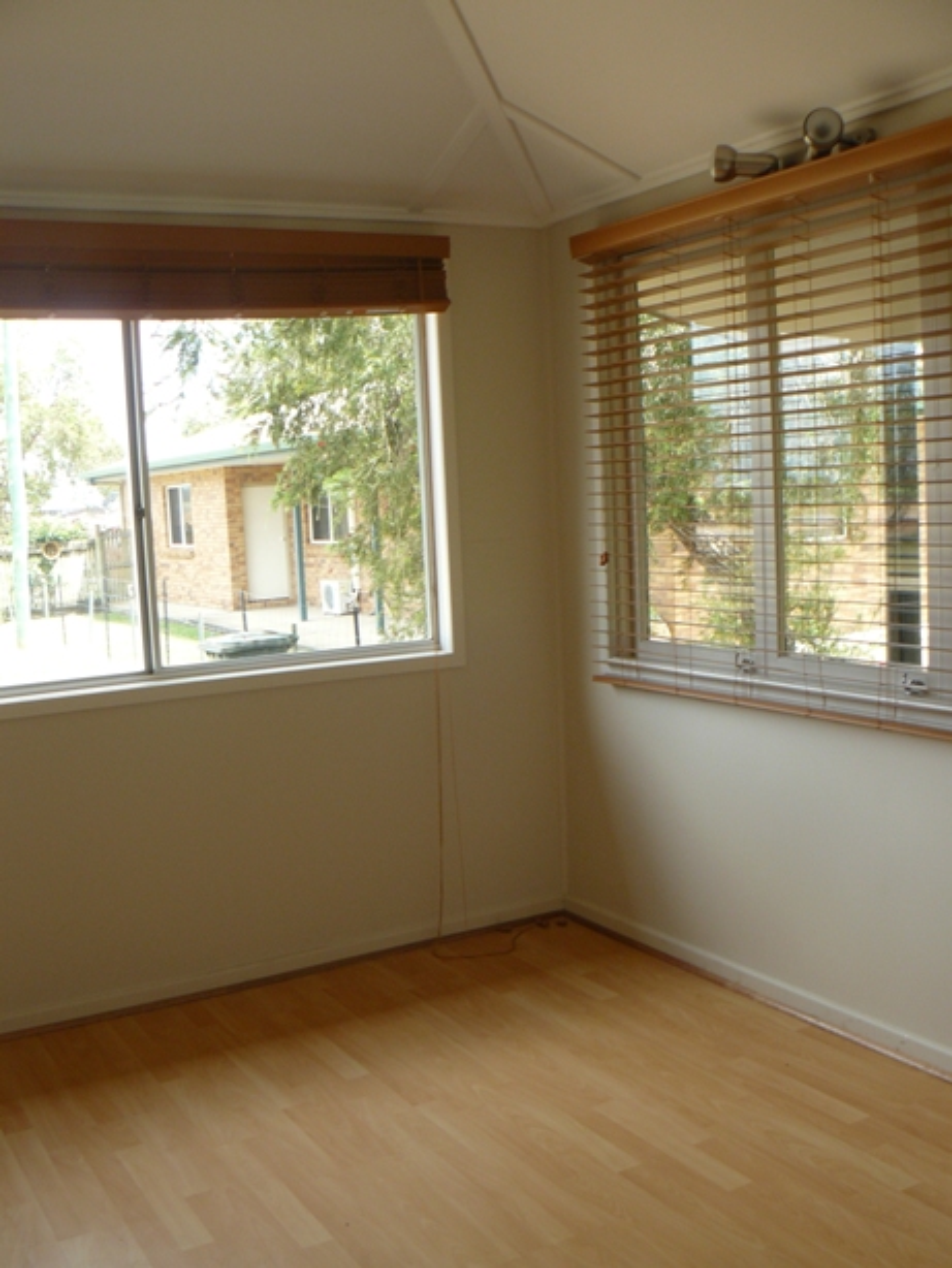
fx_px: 1319
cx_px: 476
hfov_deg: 39.7
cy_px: 634
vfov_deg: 51.3
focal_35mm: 36
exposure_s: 1/100
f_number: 3.6
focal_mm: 6
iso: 100
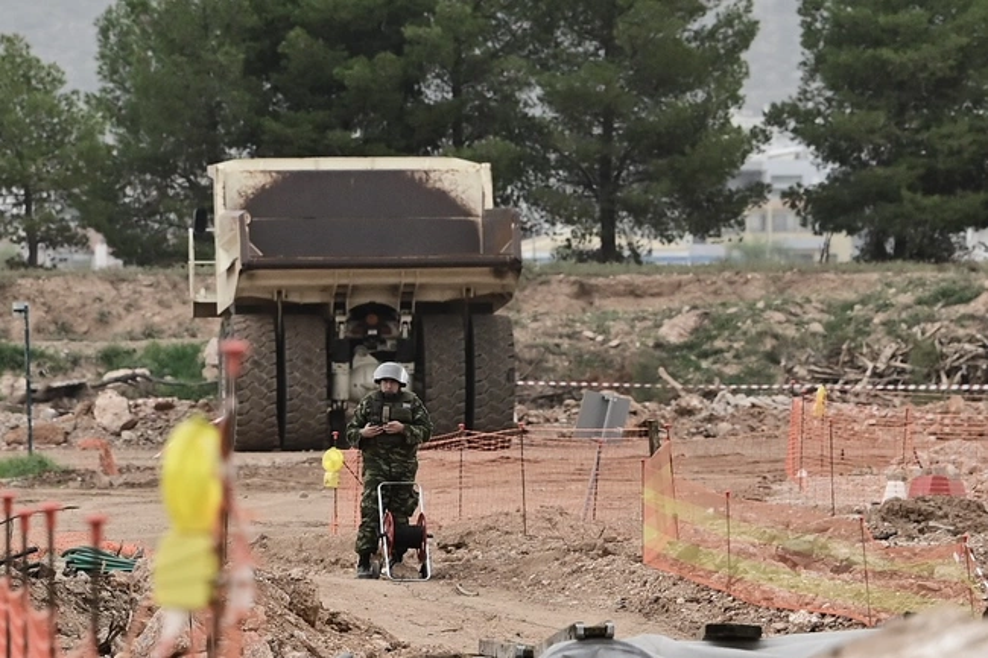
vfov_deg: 6.9
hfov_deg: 10.3
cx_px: 494
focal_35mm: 200
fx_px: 5487
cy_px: 329
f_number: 6.3
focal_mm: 200
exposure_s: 1/200
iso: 400
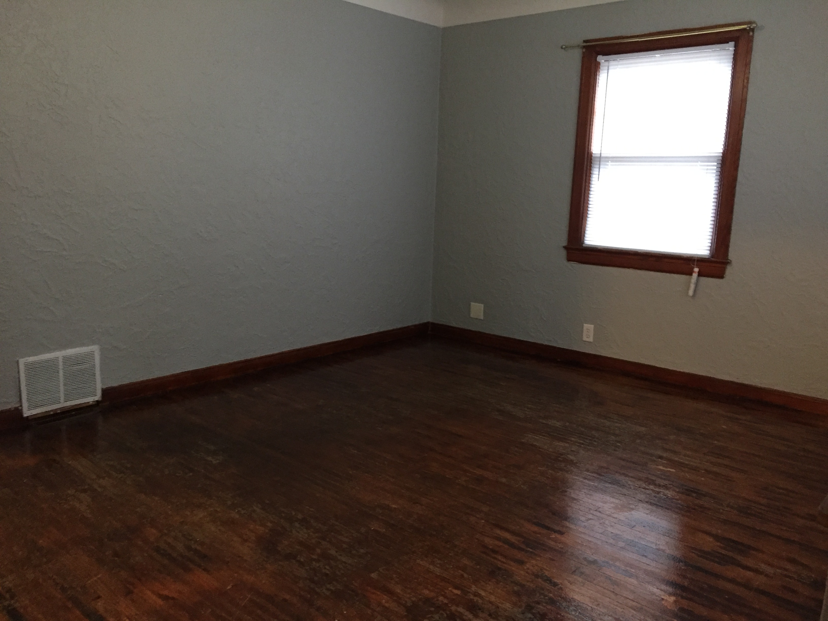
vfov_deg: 48.2
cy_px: 310
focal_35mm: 29
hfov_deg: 61.7
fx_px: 694
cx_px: 414
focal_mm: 4.15
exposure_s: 1/17
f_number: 2.2
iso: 250
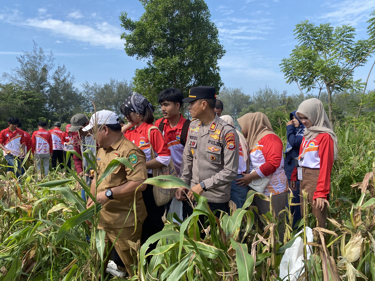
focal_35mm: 26
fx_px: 282
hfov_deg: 67.3
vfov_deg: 53.1
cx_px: 188
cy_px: 140
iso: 32
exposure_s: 1/1429
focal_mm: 4.25
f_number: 1.8
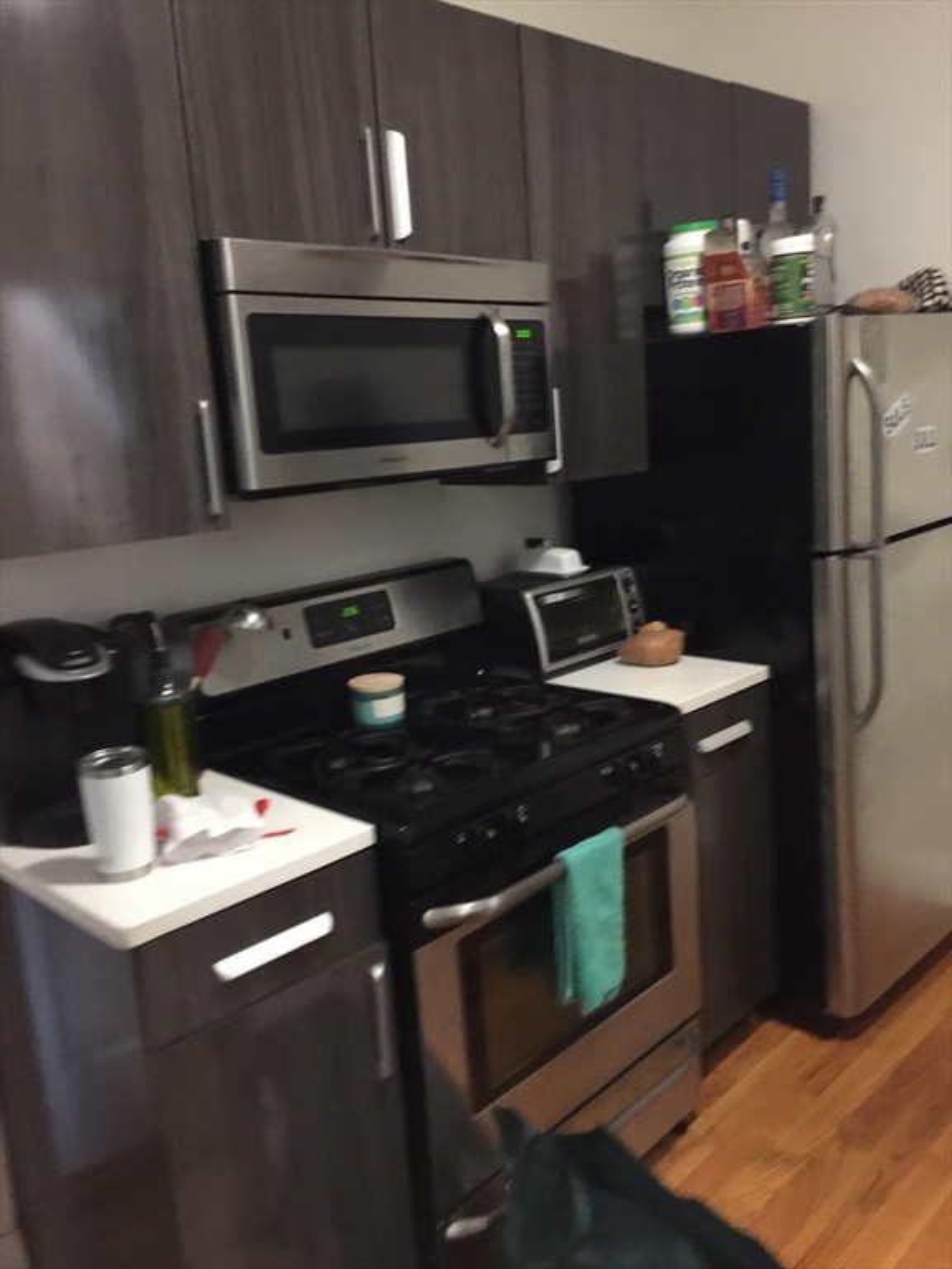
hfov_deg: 48.2
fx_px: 1063
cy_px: 634
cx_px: 476
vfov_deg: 61.7
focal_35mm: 29
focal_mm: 4.15
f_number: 2.2
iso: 125
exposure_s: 1/4
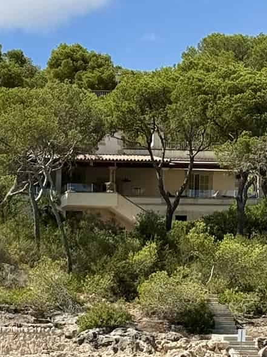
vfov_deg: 13.2
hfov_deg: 10.1
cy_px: 459
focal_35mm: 145
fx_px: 1492
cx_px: -48
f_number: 1.8
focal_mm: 6.8
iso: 80
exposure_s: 1/4878
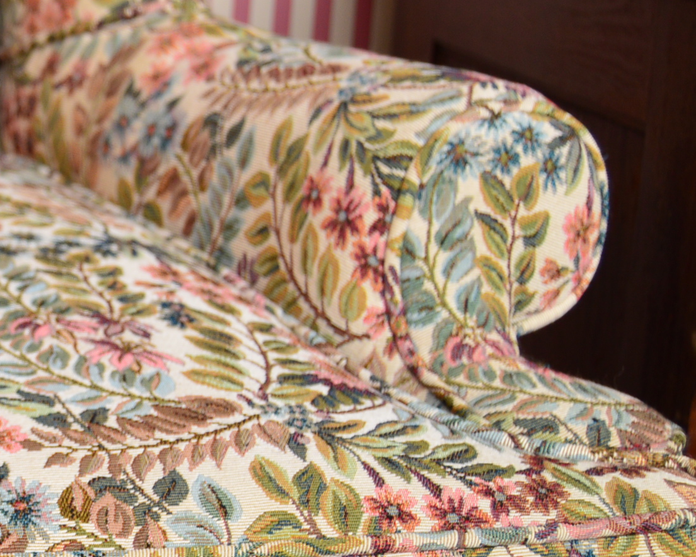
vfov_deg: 16.7
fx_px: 1895
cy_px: 298
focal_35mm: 92
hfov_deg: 19.1
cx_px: -241
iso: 200
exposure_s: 1/200
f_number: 3.8
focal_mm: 24
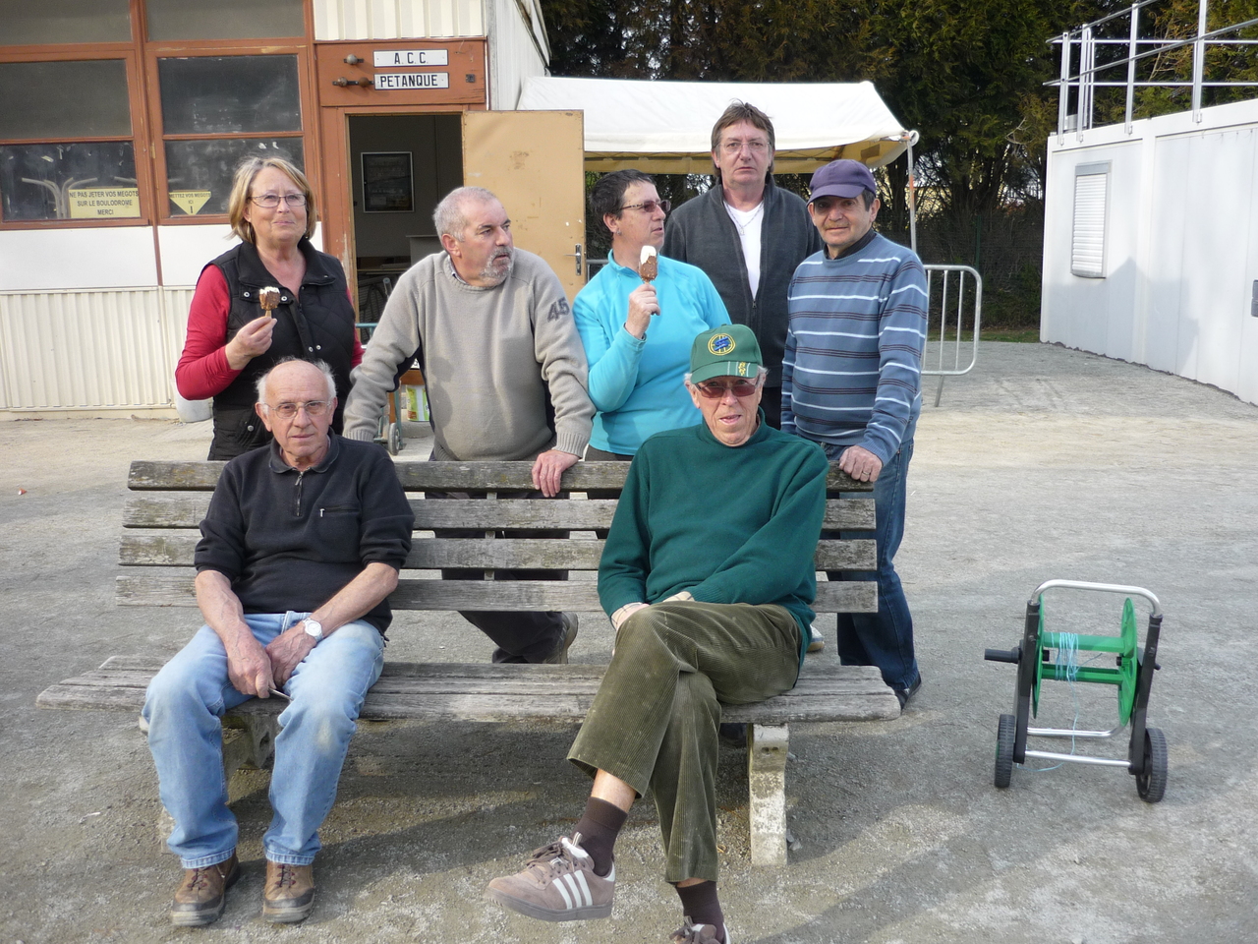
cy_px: 472
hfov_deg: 55.4
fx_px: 1199
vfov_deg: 42.9
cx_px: 629
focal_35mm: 33
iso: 100
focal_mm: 5.5
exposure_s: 1/250
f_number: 2.8
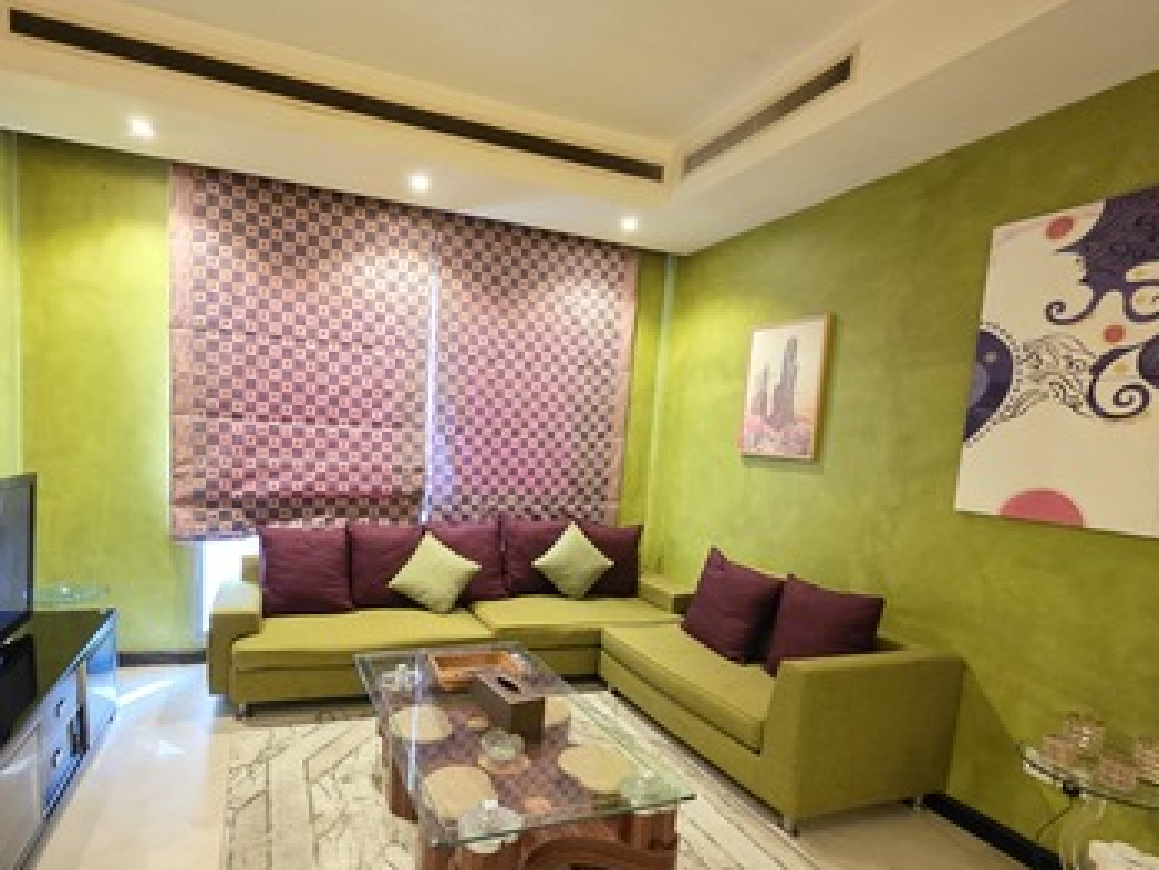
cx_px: 493
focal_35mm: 17
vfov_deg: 74.2
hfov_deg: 90.4
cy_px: 506
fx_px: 569
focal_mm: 2.2
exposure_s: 1/25
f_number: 1.9
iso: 1000
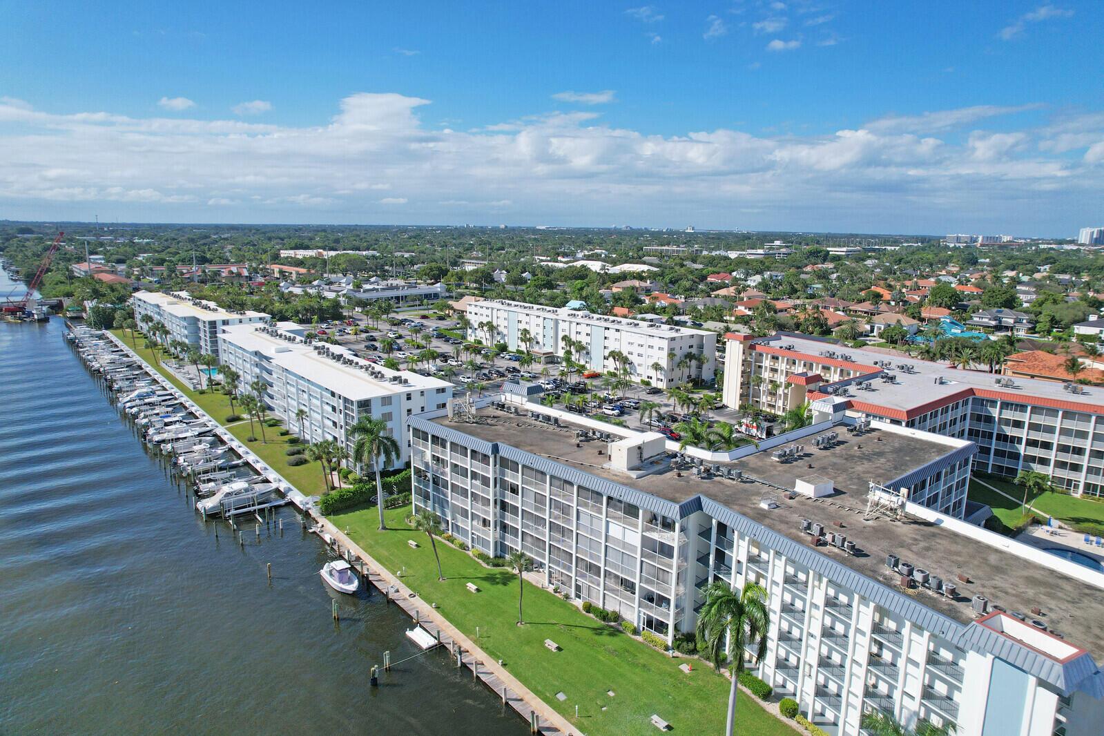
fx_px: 675
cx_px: 552
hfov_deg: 78.6
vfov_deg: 57.2
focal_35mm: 22
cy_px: 368
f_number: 2.8
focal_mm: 8.38
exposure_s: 1/3200
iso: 140
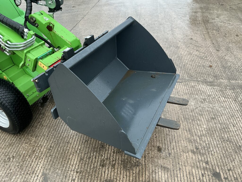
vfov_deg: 49.7
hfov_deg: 63.4
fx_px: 196
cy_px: 91
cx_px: 121
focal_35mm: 28
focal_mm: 3
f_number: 1.8
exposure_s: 1/122
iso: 50
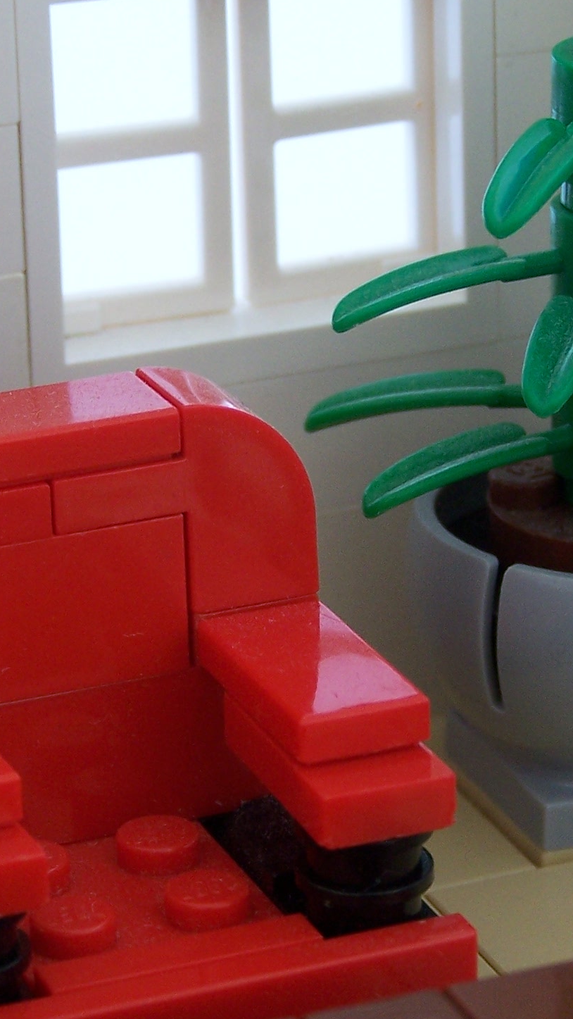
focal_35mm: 159
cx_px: 313
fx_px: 4294
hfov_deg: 7.6
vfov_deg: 13.5
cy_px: 537
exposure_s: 1/15
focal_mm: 13.7
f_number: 3.2
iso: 100
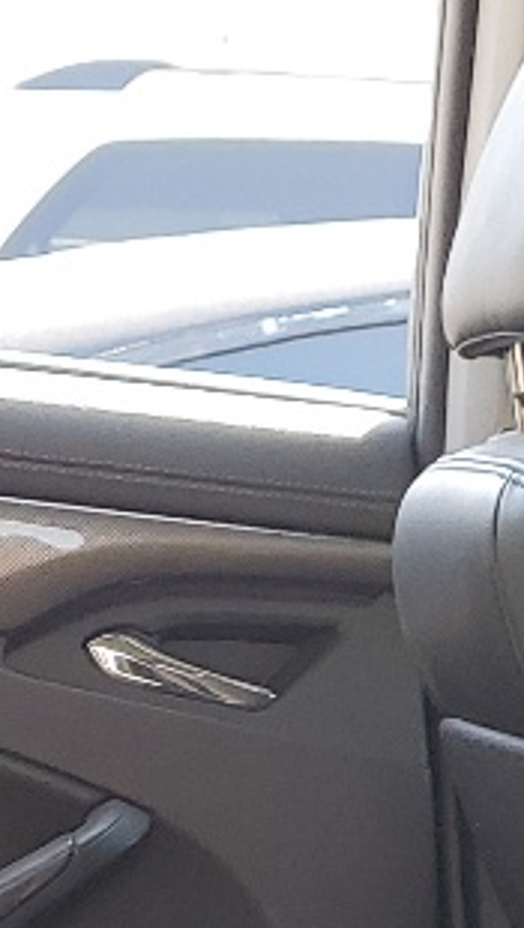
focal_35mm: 146
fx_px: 3597
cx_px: -72
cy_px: 1470
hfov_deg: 8.3
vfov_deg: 13.7
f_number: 1.5
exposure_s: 1/120
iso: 51
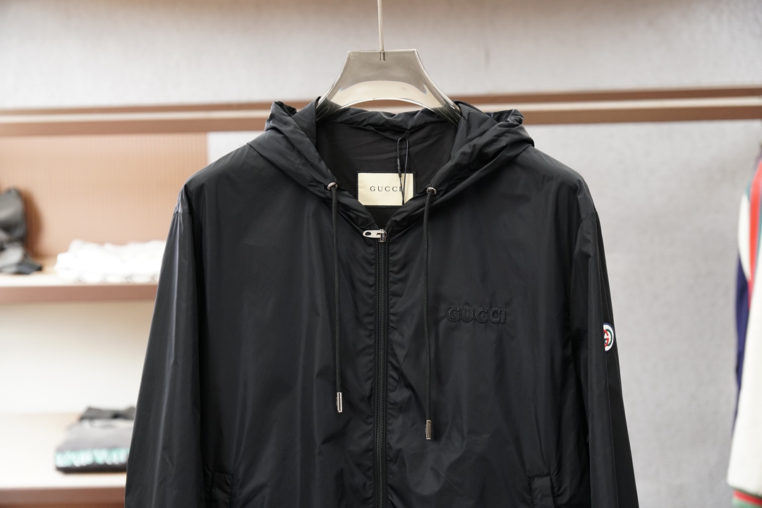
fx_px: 1746
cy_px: 254
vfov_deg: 16.6
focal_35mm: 82
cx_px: 381
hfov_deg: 24.6
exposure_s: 1/125
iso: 800
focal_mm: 55
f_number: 4
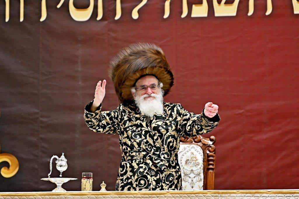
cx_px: 150
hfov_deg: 7.4
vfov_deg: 5.0
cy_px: 100
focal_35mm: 277
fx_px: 2300
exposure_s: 1/400
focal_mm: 185
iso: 400
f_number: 3.2
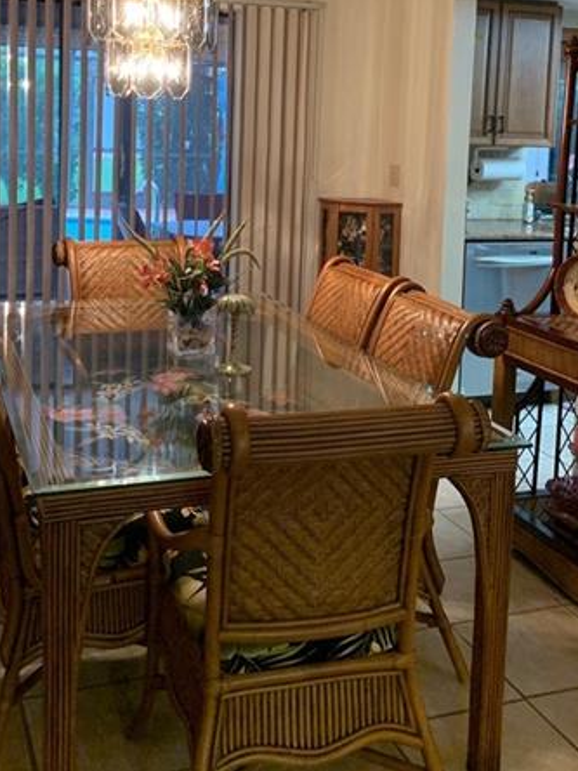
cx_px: 286
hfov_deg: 32.2
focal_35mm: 45
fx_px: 1002
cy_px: 189
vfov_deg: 40.8
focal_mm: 4.25
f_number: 1.8
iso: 320
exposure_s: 1/60
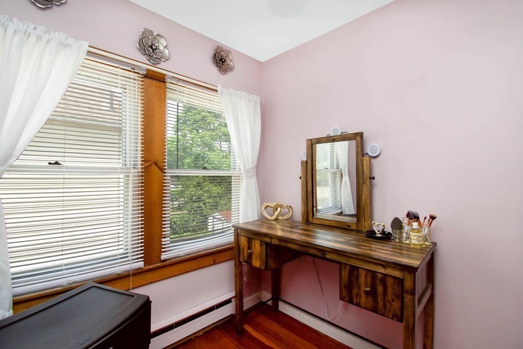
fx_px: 218
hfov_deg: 100.4
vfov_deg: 77.3
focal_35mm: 15
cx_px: 262
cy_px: 174
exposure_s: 1/160
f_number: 9
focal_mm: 10
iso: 400
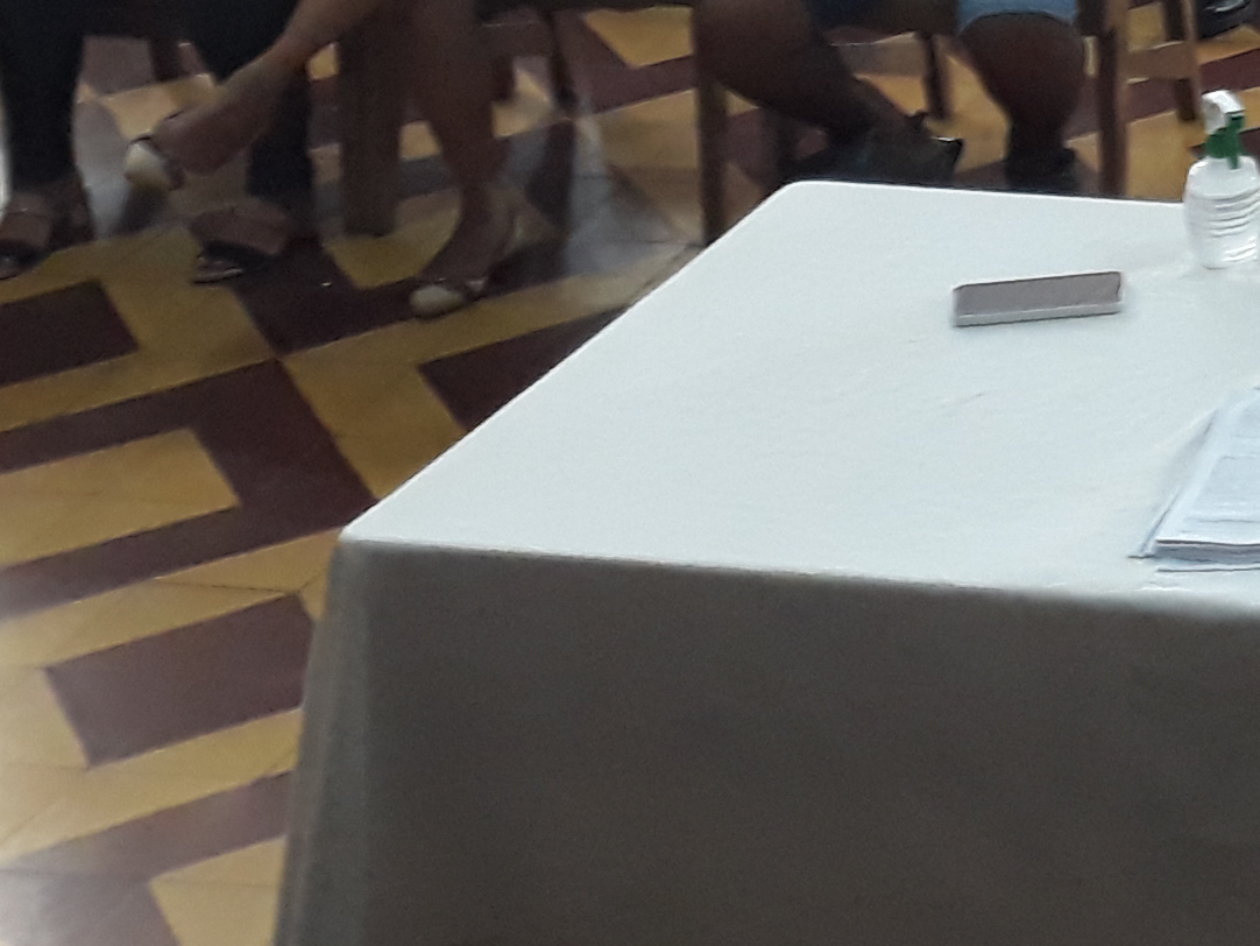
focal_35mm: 103
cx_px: 2200
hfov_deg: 16.3
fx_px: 3750
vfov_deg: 13.1
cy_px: -730
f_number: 1.7
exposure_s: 1/24
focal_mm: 3.71
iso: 200
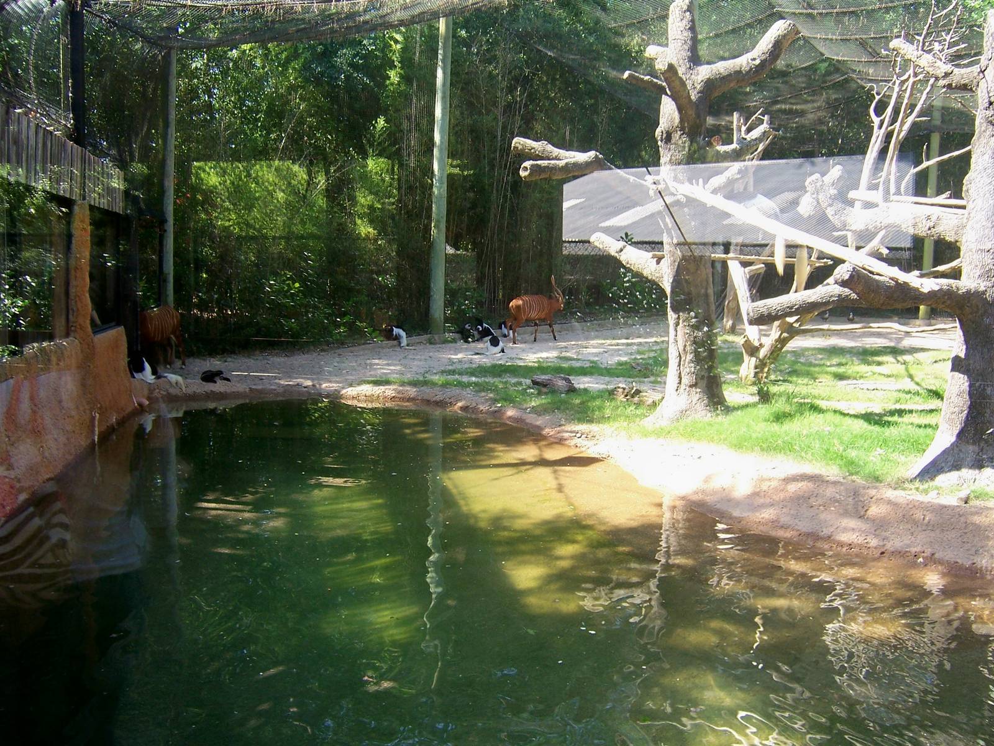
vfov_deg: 42.9
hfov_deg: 55.4
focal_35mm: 33
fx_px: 948
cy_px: 373
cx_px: 497
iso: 80
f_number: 3.4
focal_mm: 5.5
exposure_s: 1/60
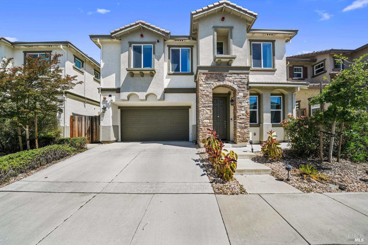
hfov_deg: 112.6
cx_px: 184
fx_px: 123
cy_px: 122
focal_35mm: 12
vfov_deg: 90.0
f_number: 8
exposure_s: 1/60
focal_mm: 12
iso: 100
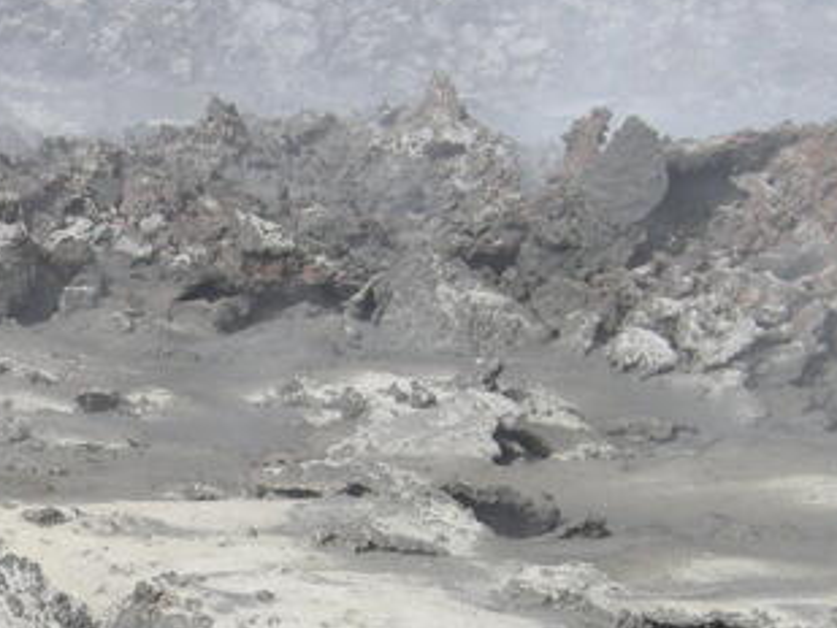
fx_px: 2806
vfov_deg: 12.7
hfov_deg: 16.5
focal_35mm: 116
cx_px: -43
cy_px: 590
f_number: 4.8
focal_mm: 7.5
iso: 100
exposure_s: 1/230
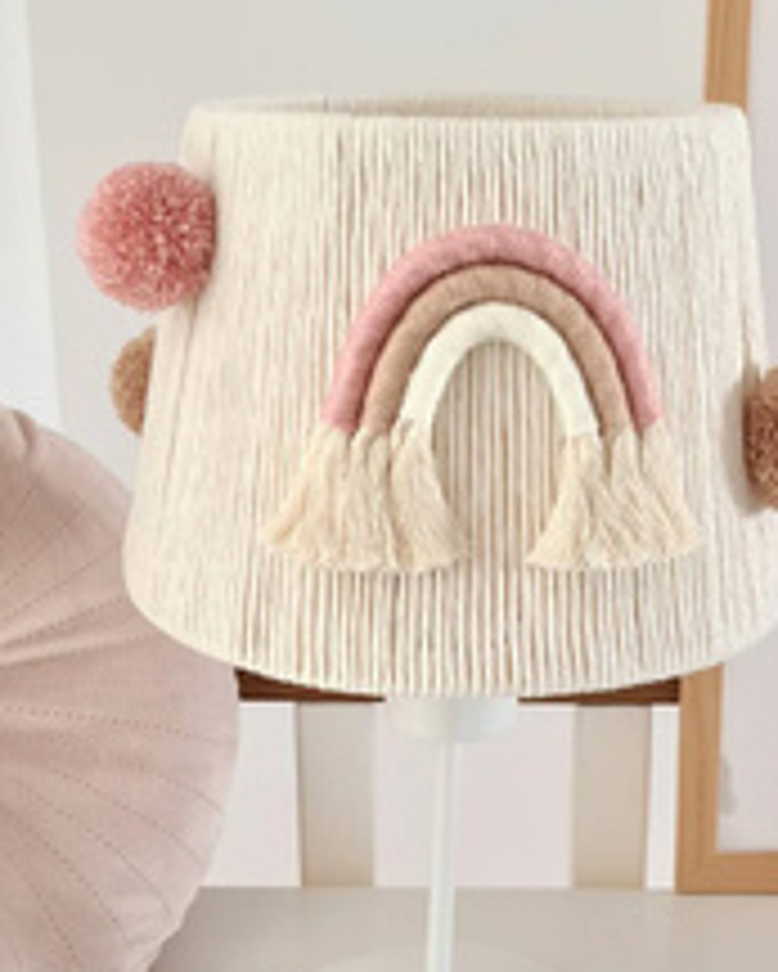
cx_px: 423
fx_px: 1179
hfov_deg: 36.5
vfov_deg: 44.5
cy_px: 594
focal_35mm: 41
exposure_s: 1/50
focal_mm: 5.4
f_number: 1.8
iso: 125
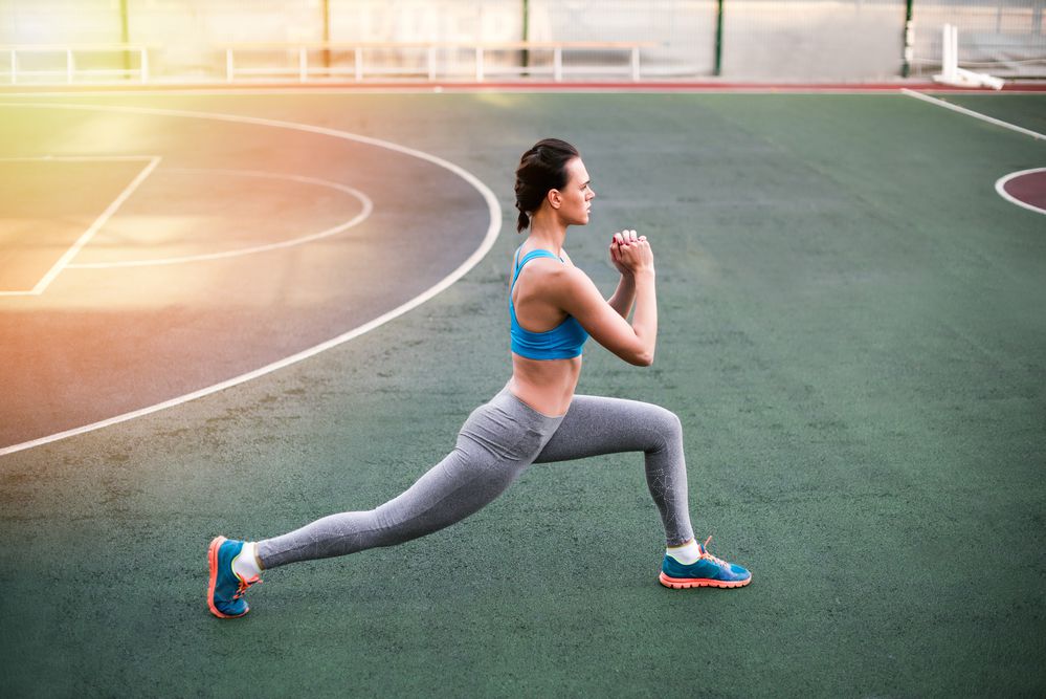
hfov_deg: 39.6
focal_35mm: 50
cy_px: 350
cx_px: 523
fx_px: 1453
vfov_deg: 27.0
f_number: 2
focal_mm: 50
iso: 400
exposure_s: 1/2000
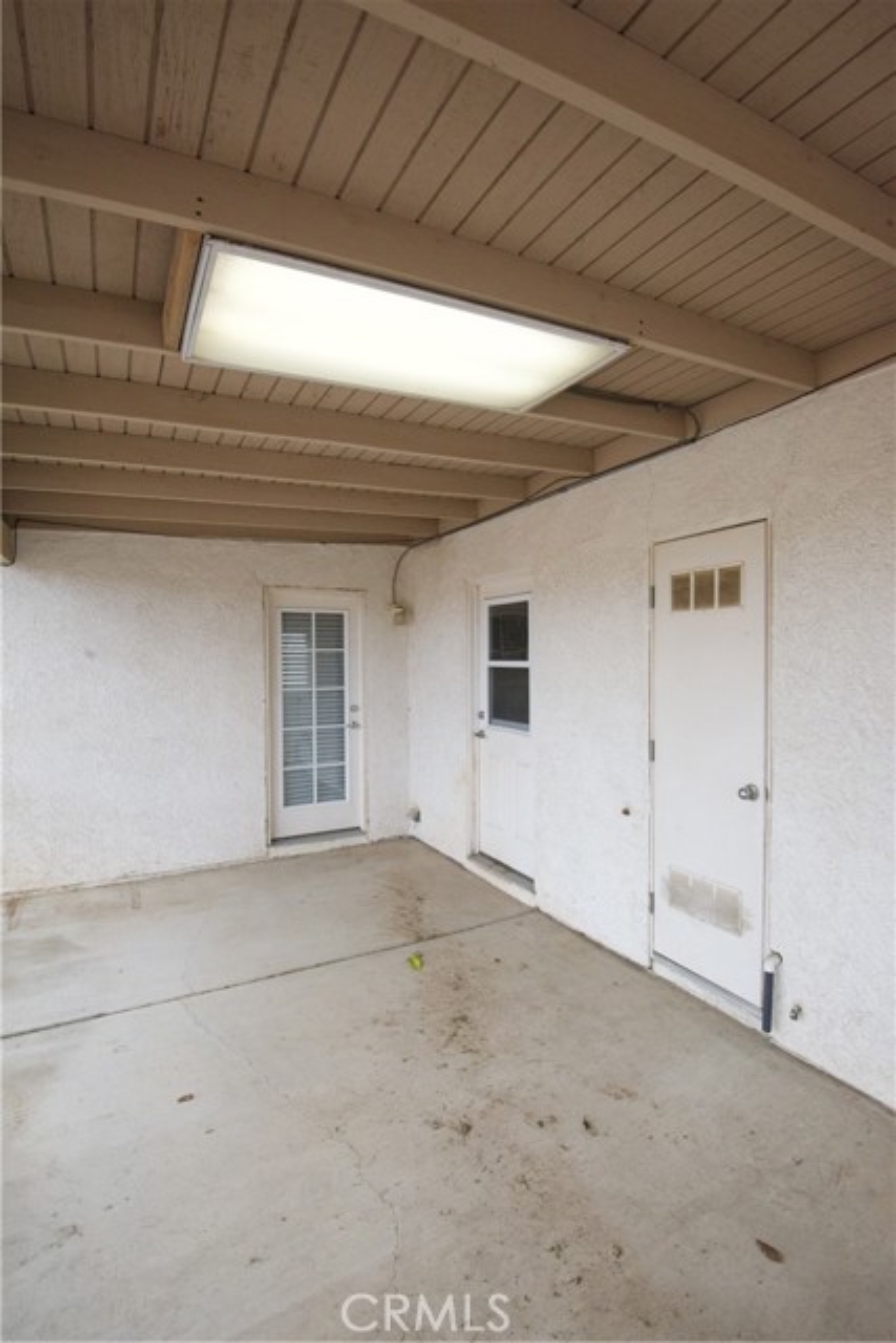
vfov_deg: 96.7
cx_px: 448
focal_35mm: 16
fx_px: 597
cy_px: 672
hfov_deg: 73.8
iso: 2500
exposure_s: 1/400
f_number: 10
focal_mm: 16
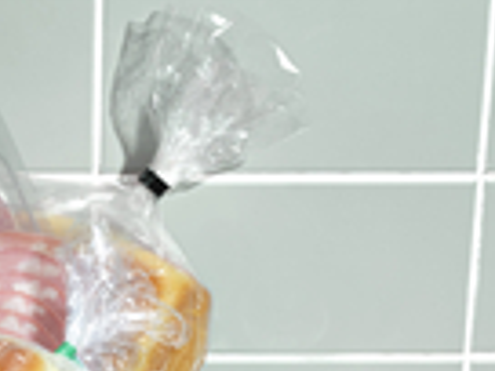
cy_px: 644
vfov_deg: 9.2
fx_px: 2216
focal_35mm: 155
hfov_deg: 12.5
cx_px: -58
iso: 200
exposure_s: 1/20
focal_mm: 55
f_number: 14
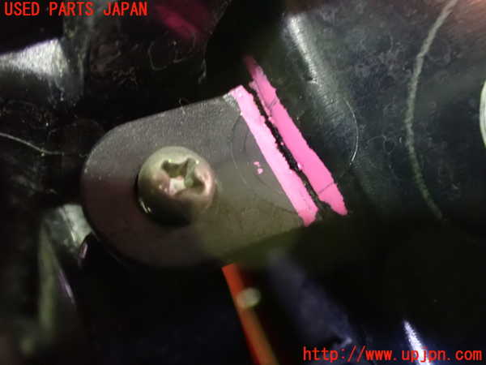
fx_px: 534
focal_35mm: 38
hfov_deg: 49.0
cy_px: 182
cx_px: 243
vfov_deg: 37.7
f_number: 2.7
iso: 1600
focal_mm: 6.83
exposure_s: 1/25
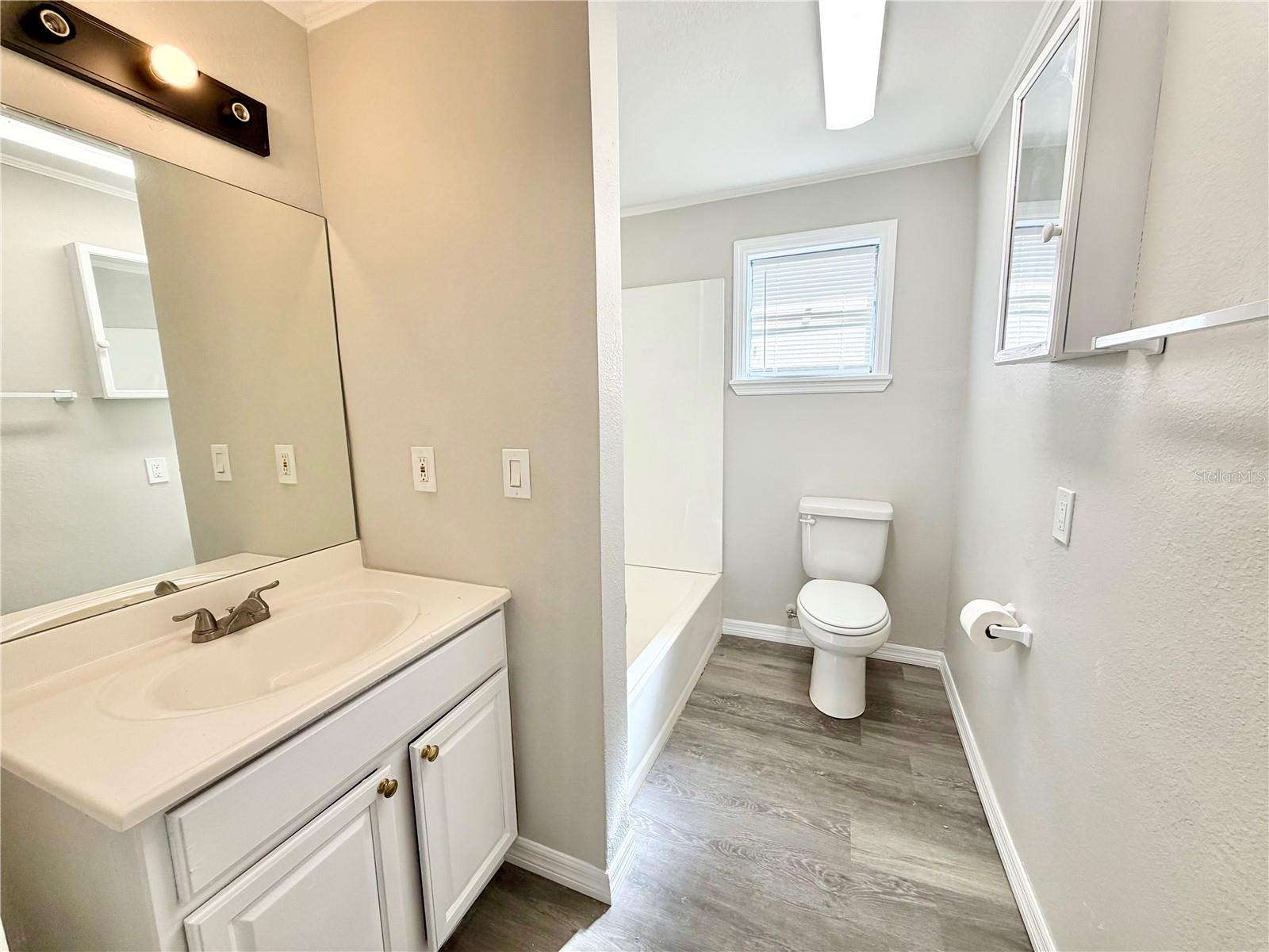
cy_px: 476
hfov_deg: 102.1
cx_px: 634
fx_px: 513
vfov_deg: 85.7
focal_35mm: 14
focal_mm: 2.22
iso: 64
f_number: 2.2
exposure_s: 1/120
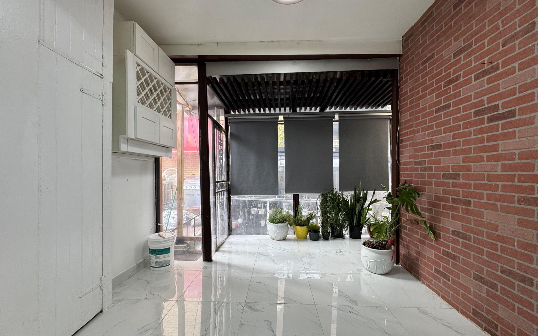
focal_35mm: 15
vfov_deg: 74.8
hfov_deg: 101.5
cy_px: 174
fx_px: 220
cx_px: 268
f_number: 2.2
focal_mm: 2.22
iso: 160
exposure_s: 1/120
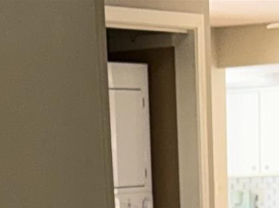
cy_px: 767
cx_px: 149
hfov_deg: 11.2
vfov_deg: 6.9
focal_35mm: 177
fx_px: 1425
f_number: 1.78
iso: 100
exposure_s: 1/23
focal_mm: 6.76
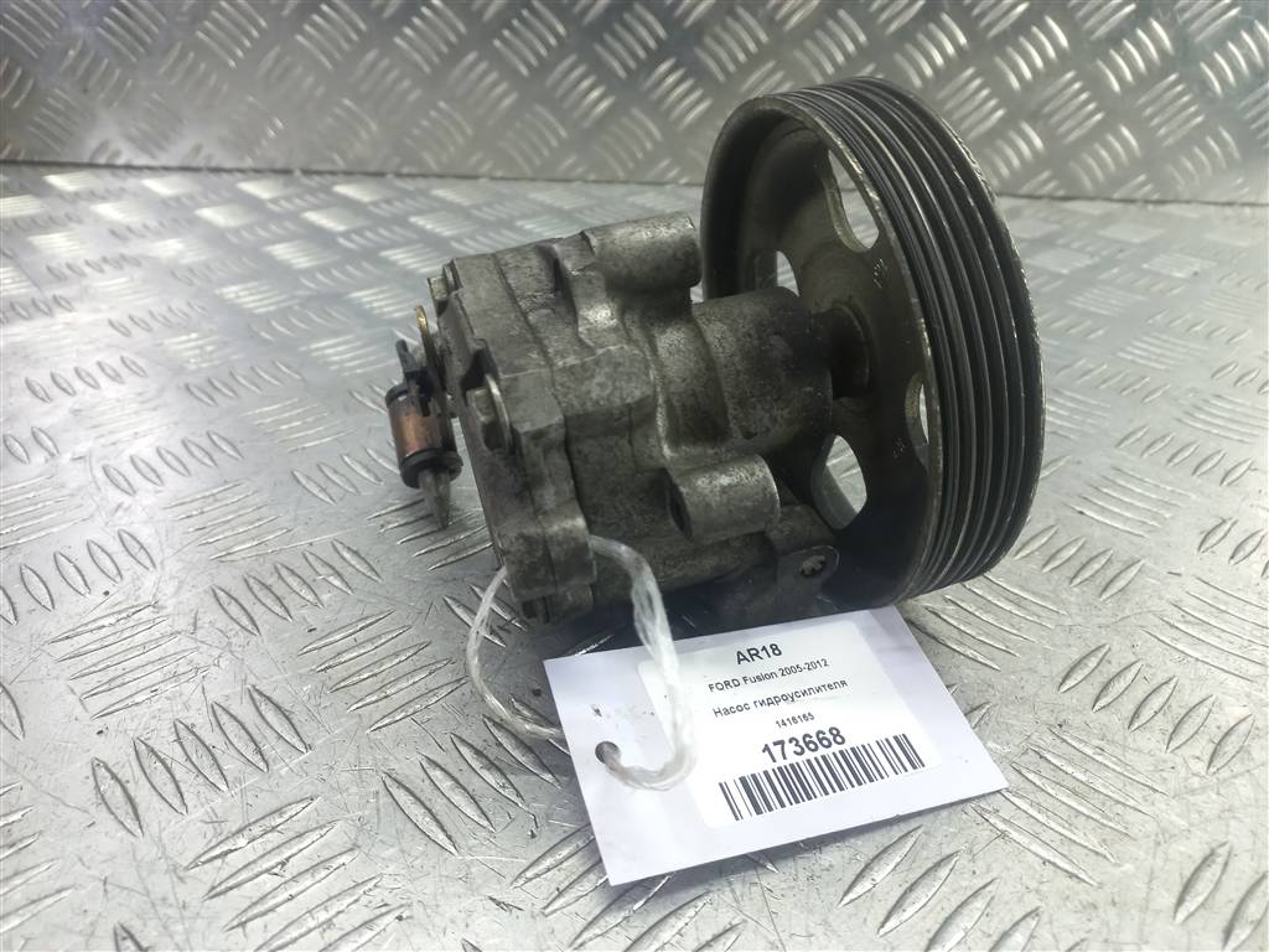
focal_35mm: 25
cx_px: 634
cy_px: 476
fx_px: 916
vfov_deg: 54.9
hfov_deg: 69.4
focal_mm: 4.6
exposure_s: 1/50
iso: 125
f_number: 1.8
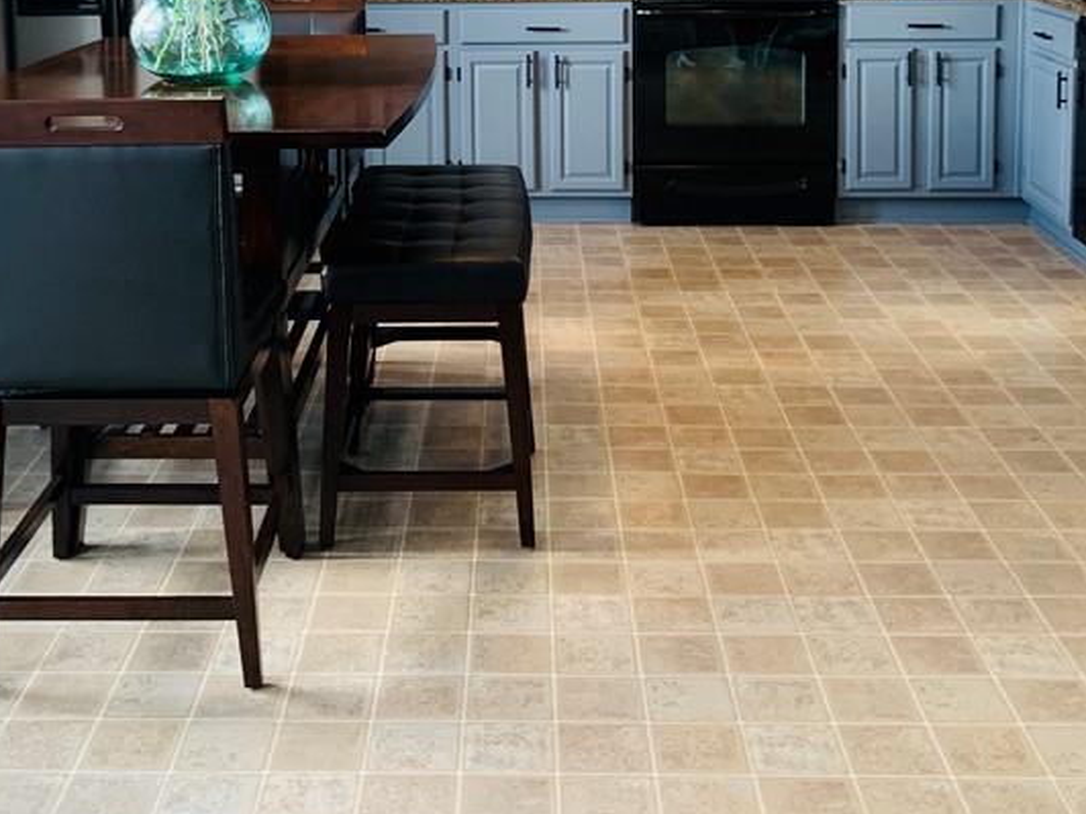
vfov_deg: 27.8
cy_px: 51
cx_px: 500
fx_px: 1569
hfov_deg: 38.2
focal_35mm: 50
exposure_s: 1/60
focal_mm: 4.25
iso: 80
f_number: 1.8
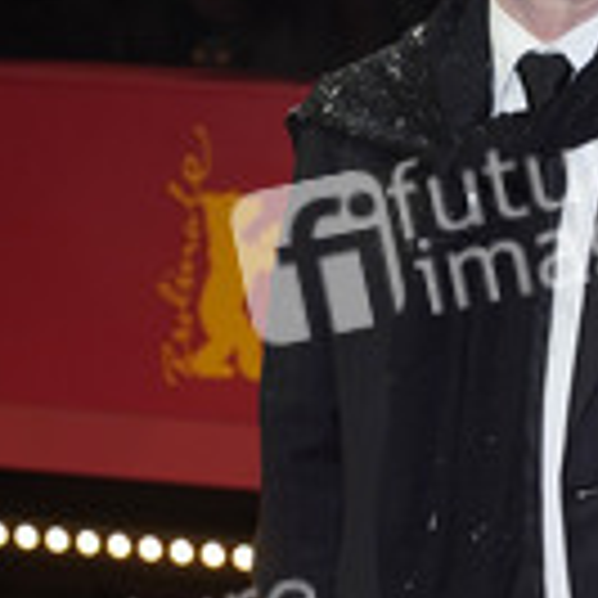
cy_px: 463
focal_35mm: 182
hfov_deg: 9.5
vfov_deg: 9.6
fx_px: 3557
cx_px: 594
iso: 640
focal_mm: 71
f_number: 5.6
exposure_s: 1/160
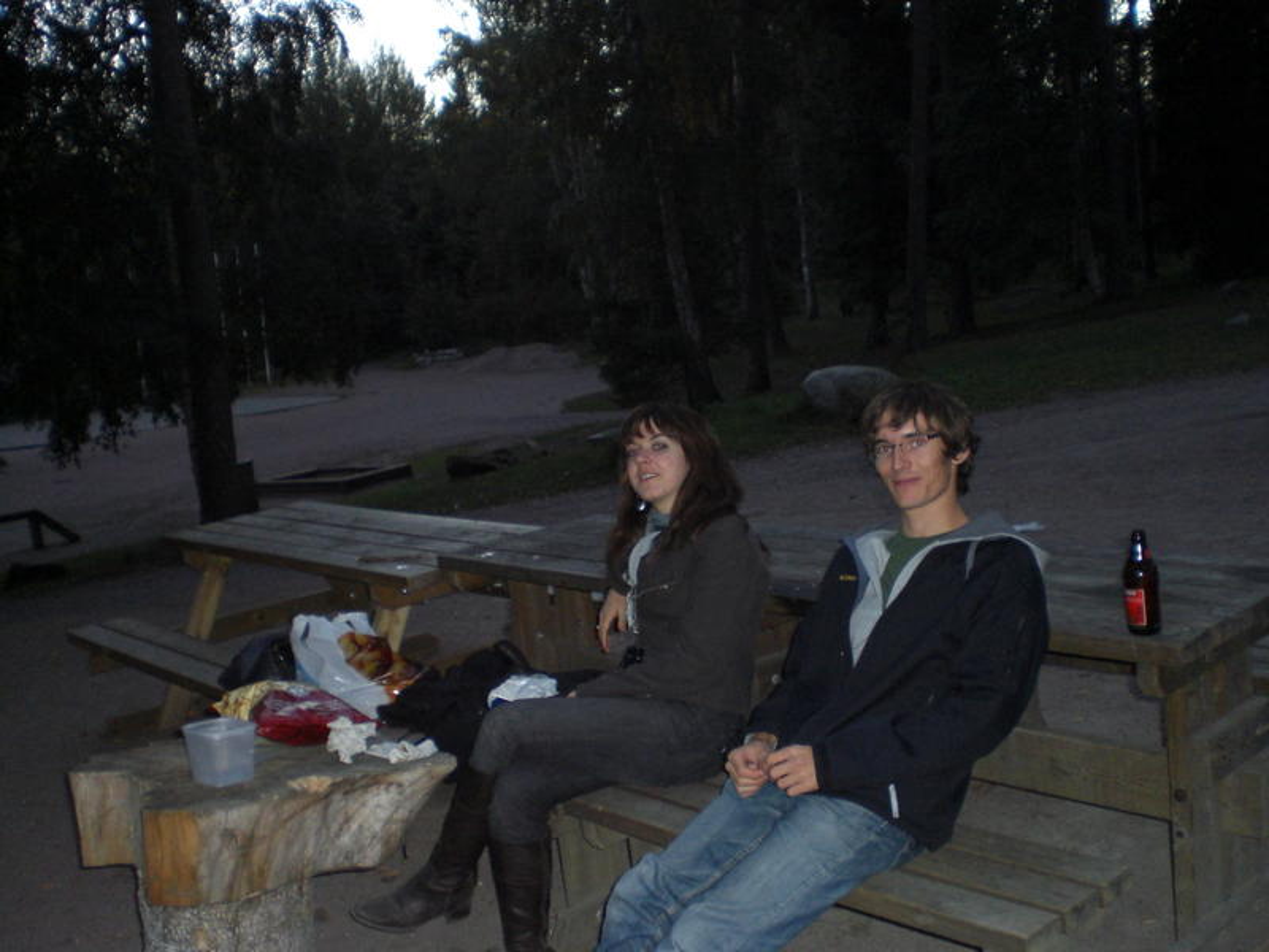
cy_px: 476
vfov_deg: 37.7
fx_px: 1393
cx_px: 634
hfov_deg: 49.0
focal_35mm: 38
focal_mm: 6.3
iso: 200
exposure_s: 1/60
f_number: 3.1
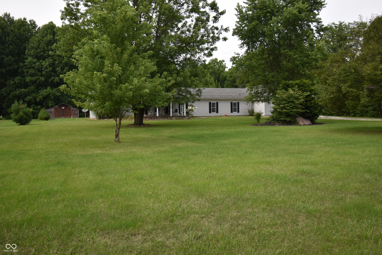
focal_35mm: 30
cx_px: 191
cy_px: 128
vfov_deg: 43.6
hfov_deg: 61.9
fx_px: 318
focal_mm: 20
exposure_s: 1/160
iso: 100
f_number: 6.3
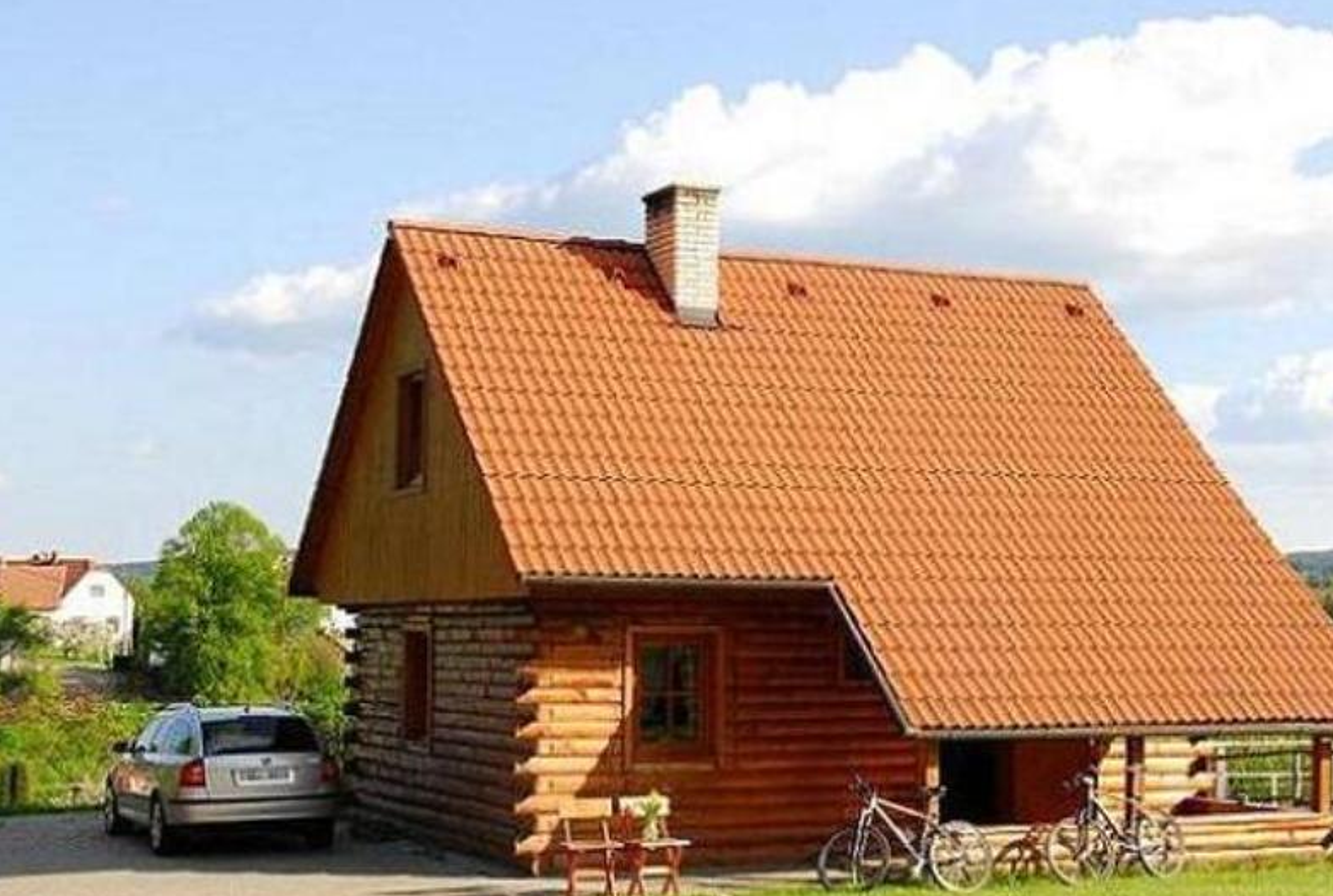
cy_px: 478
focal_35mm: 64
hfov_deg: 31.2
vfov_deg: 21.4
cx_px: 860
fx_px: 2376
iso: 100
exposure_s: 1/160
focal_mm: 32
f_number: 6.3
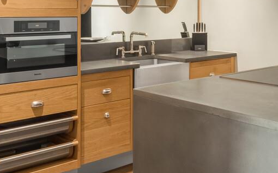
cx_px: 239
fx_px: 386
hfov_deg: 37.5
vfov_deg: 24.6
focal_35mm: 51
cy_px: 21
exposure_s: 1
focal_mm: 17
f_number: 22
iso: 800
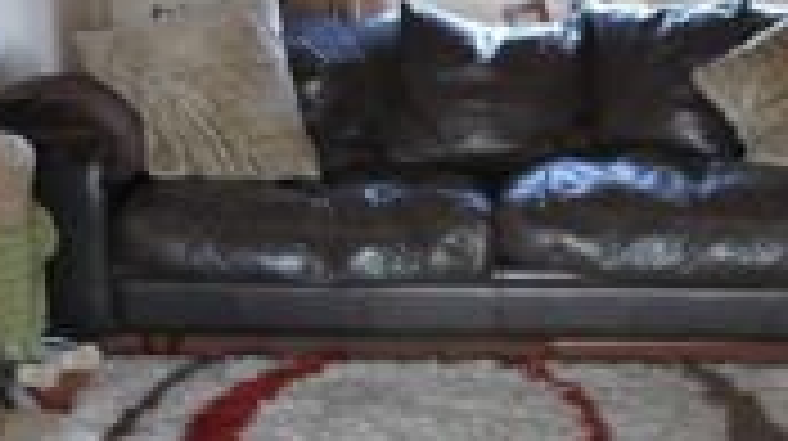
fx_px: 1607
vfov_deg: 15.5
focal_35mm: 77
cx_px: 572
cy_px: 92
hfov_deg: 27.2
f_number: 3.5
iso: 200
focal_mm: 18
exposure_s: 1/15
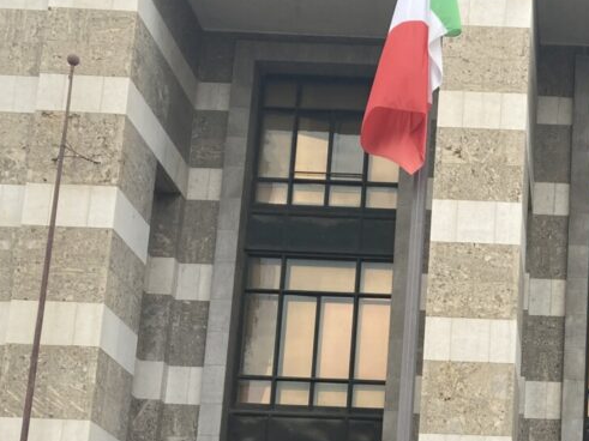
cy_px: 526
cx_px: 605
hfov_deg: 25.2
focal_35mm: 73
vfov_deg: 19.1
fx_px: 1242
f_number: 1.8
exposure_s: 1/292
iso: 20
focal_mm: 3.99
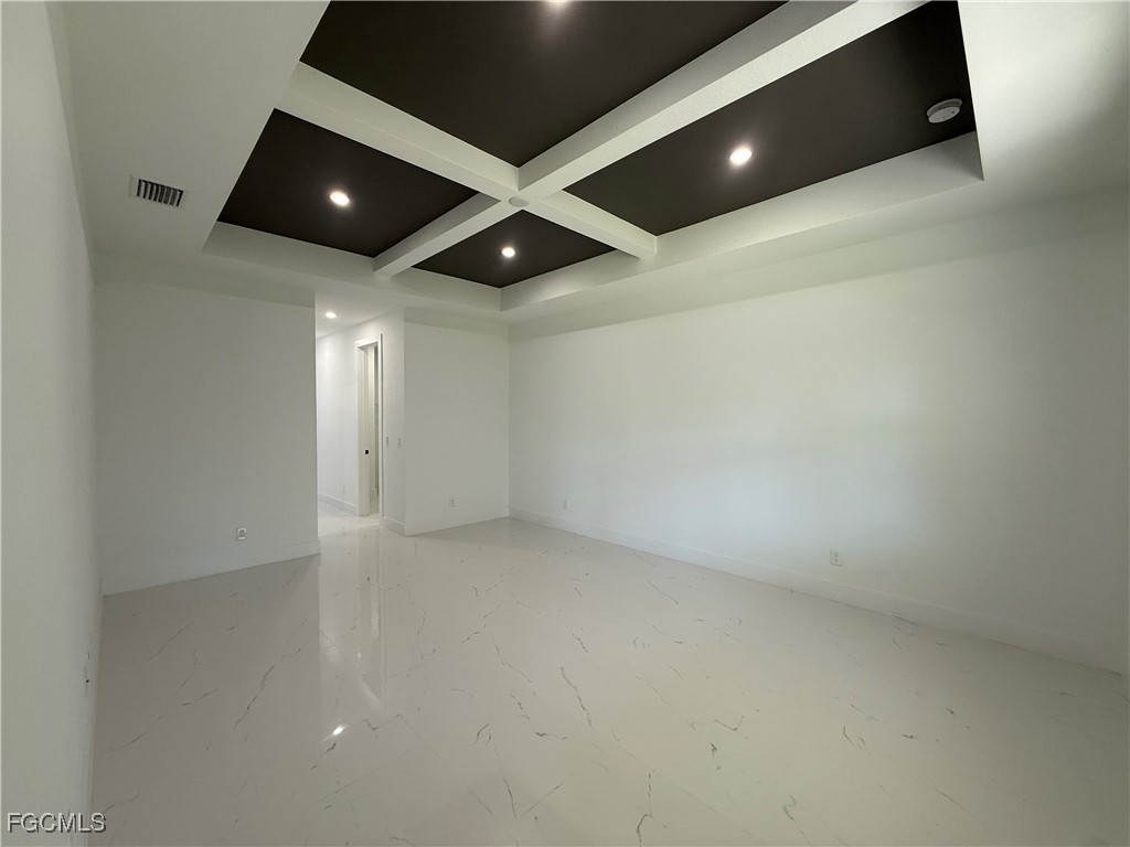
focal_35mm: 14
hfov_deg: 102.1
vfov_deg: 85.7
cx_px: 565
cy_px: 424
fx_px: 457
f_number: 2.2
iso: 125
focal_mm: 2.22
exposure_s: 1/120
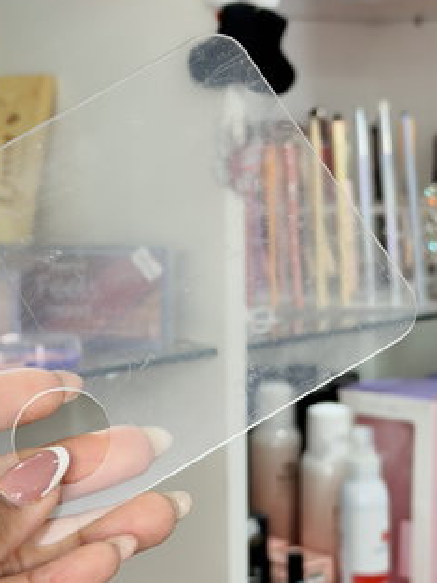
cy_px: 309
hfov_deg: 17.9
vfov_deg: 23.8
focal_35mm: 82
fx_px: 1380
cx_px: 140
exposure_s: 1/100
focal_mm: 6.76
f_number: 1.78
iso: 64
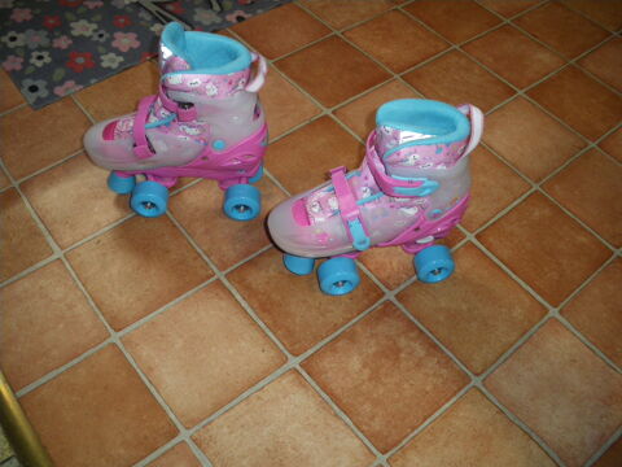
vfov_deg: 39.7
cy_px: 234
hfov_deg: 51.4
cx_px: 311
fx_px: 647
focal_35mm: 36
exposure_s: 1/50
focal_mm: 6.3
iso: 400
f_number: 3.5
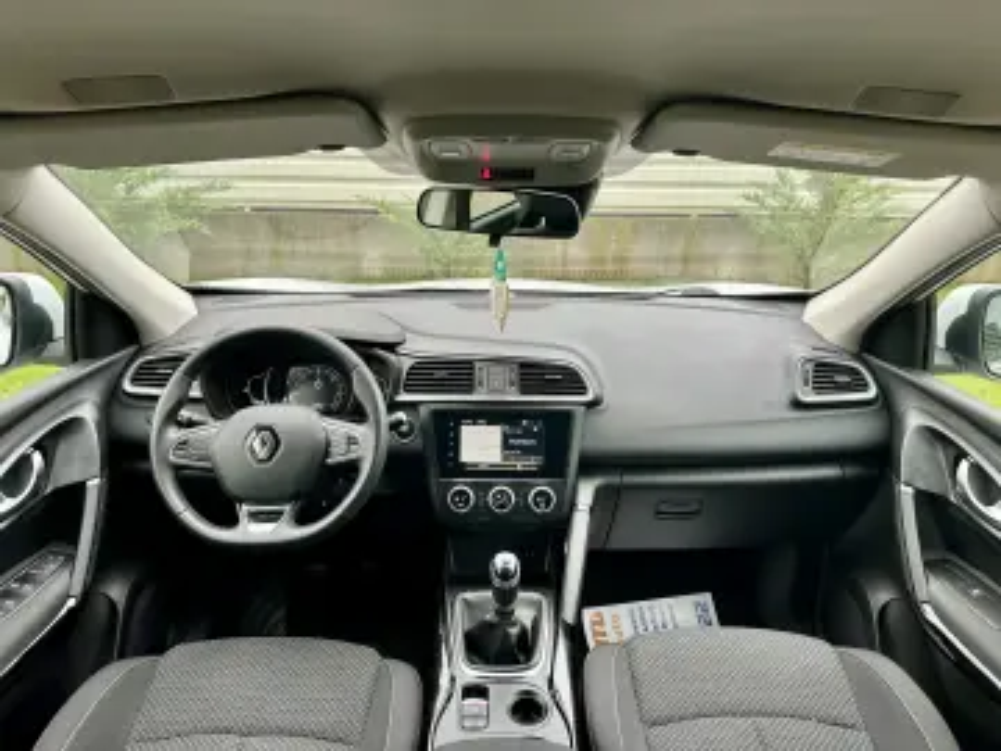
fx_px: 694
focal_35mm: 24
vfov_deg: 56.8
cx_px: 500
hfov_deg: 71.6
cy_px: 376
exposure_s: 1/111
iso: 80
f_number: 1.78
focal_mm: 6.86
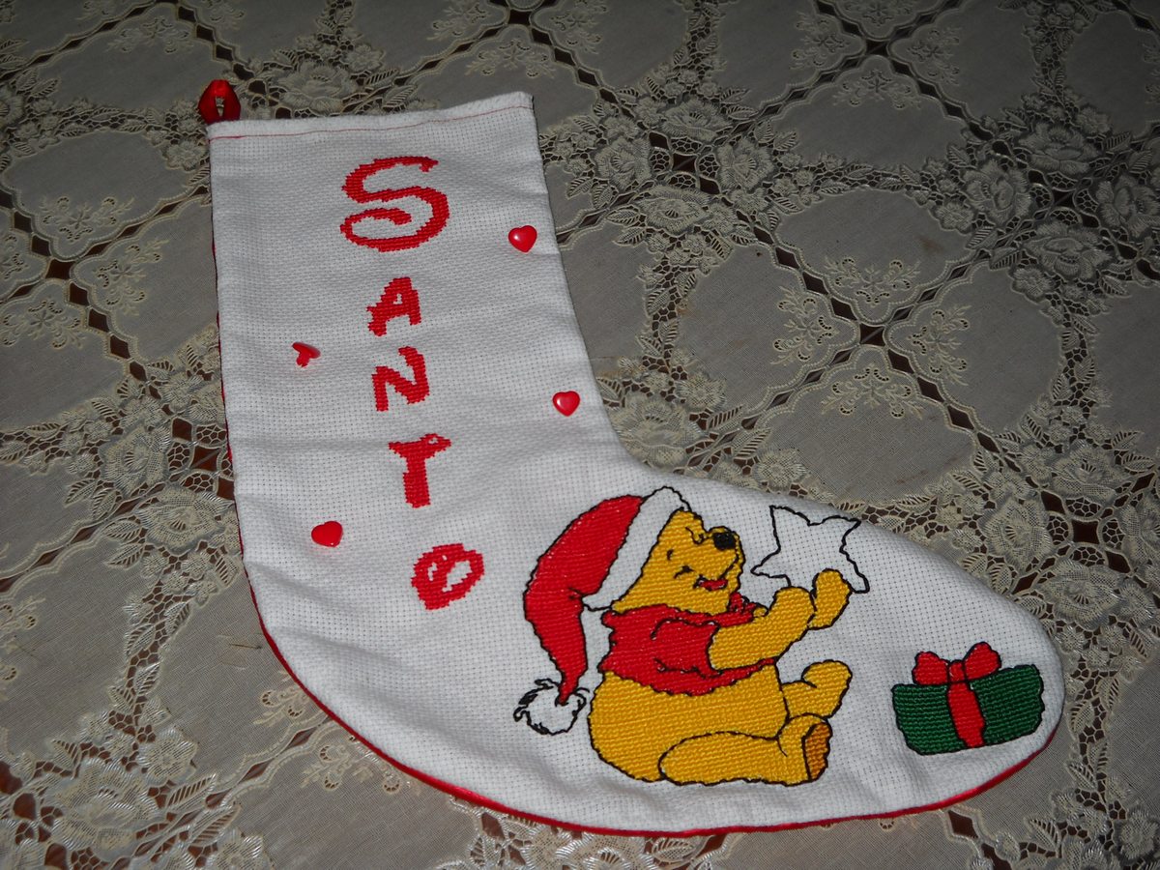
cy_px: 435
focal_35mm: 48
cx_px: 580
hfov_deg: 39.7
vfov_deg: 30.3
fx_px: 1609
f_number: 3.3
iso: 64
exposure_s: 1/30
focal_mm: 7.88
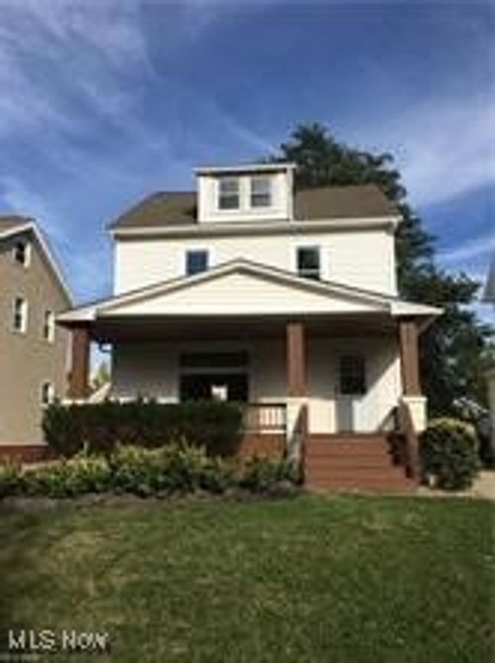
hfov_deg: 48.1
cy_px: 332
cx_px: 248
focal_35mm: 29
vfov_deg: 61.7
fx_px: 554
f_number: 2.2
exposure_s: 1/1876
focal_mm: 4.15
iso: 25
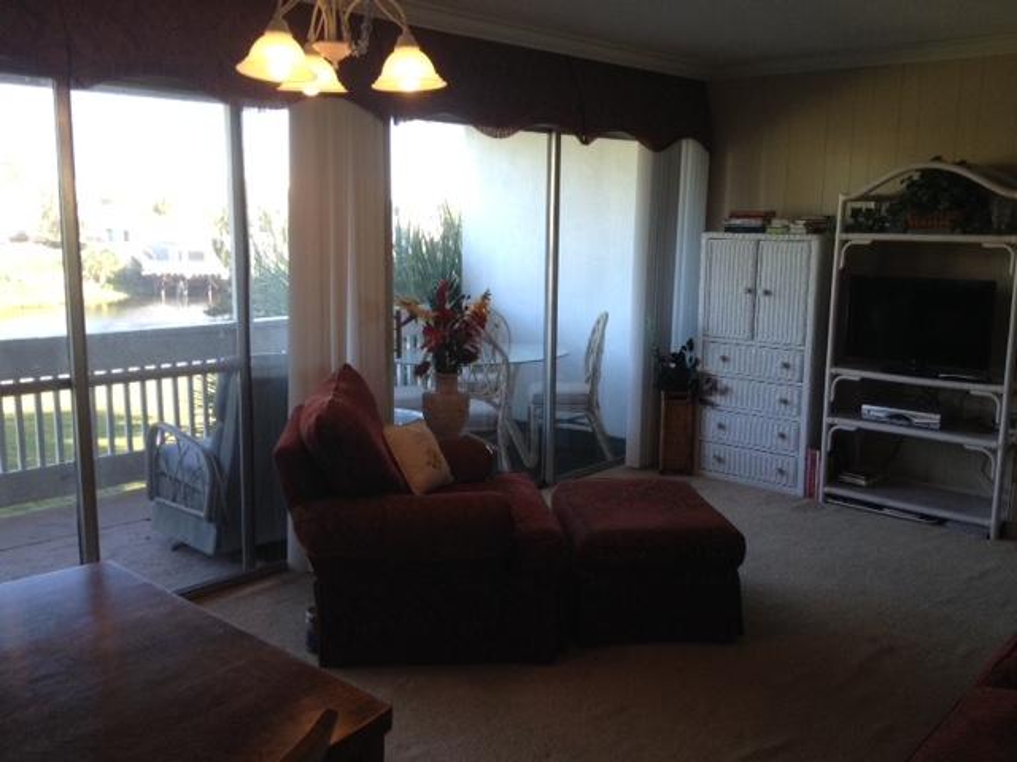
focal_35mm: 35
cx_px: 508
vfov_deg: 40.7
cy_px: 381
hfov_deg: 52.6
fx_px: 1028
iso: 100
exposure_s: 1/120
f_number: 2.4
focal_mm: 4.28
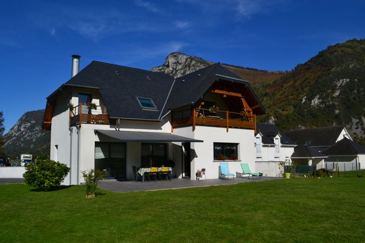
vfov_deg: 47.9
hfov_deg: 67.4
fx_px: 274
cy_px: 122
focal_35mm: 27
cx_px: 182
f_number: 11
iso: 320
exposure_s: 1/500
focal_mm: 18
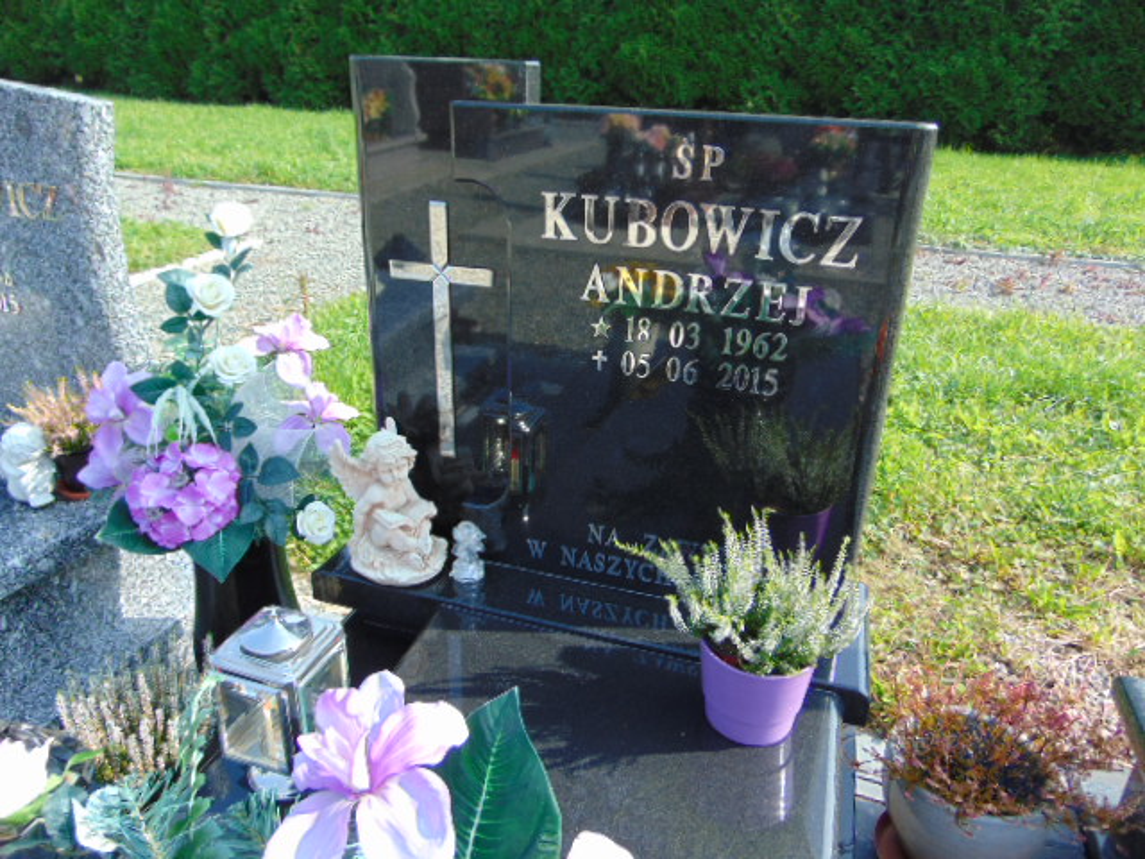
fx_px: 827
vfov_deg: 54.9
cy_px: 430
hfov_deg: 69.4
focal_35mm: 25
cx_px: 572
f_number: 3
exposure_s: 1/400
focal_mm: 4.5
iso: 80
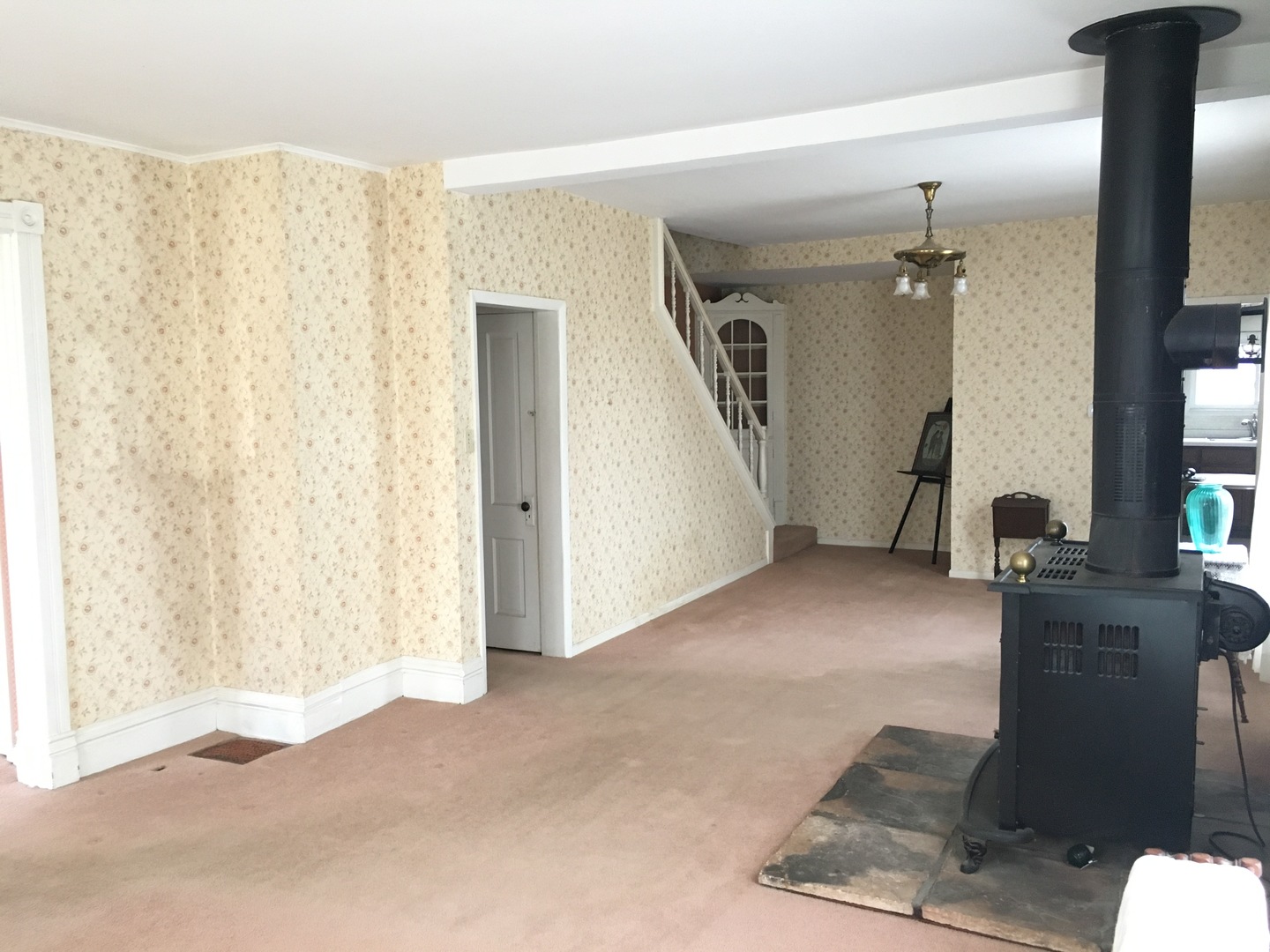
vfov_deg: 48.2
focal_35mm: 29
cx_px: 635
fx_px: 1064
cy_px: 476
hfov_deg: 61.7
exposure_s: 1/17
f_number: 2.2
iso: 200
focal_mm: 4.15
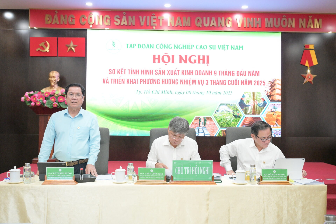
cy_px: 112
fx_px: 383
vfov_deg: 32.6
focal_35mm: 41
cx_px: 168
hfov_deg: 47.4
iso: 5000
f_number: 4.5
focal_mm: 41
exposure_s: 1/250
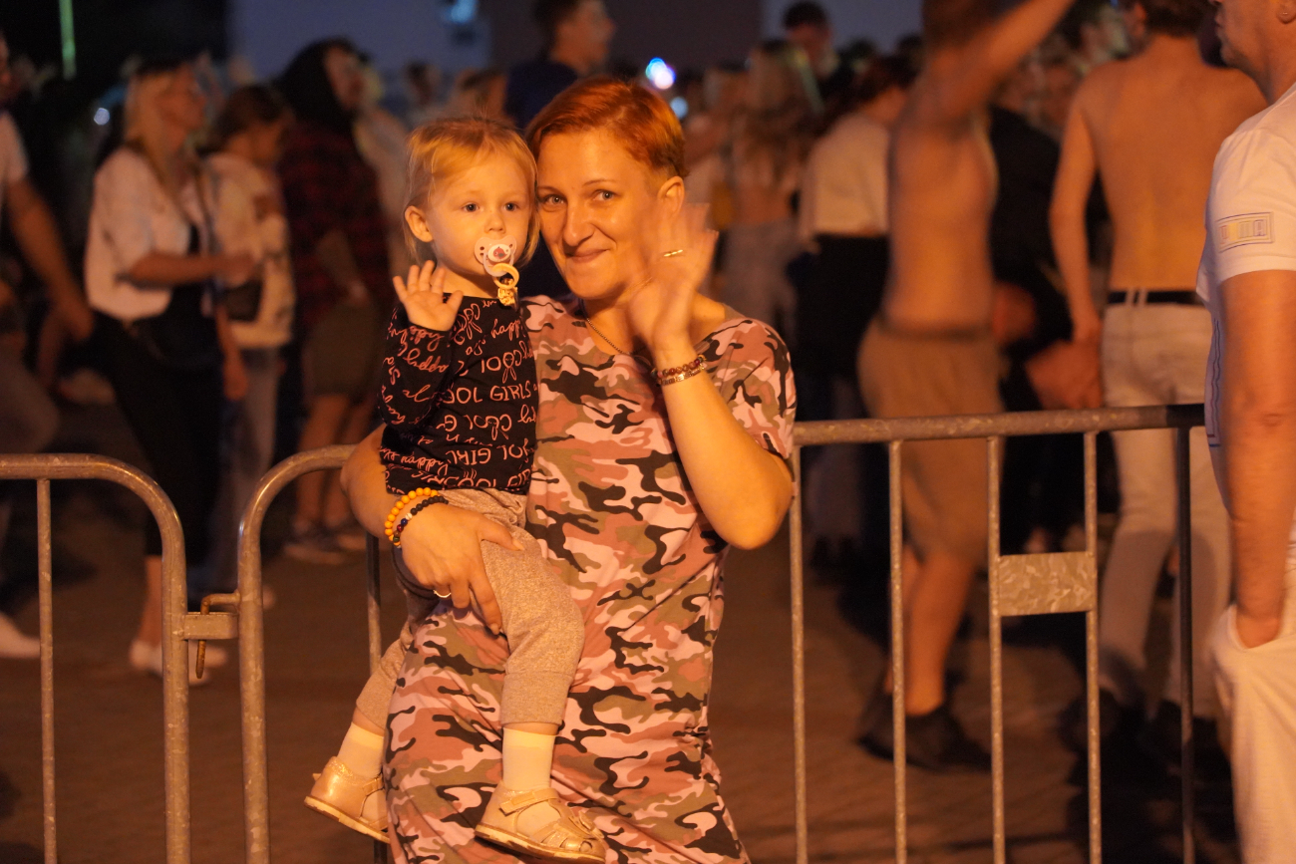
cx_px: 648
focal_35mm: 105
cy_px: 432
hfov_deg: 19.5
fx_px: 3780
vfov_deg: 13.0
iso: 12800
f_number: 4
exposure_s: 1/30
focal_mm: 105
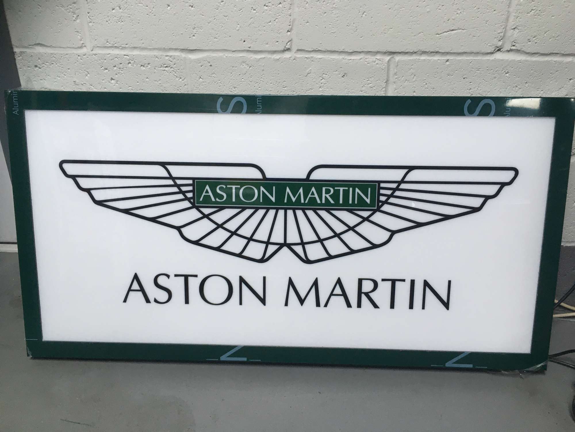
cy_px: 216
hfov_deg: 61.7
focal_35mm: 29
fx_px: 482
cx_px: 288
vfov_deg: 48.2
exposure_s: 1/33
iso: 80
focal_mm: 4.15
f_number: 2.2
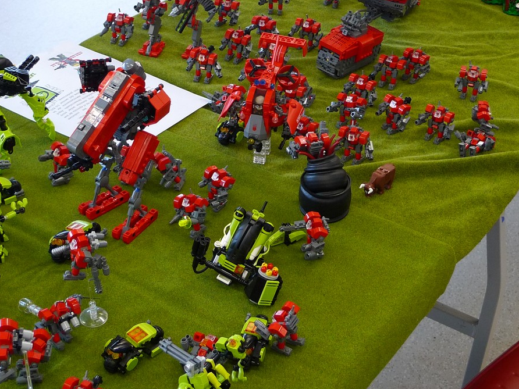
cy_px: 102
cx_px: 254
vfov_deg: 20.3
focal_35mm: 72
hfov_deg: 27.0
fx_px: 1080
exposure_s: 1/30
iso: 200
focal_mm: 9.3
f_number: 2.8
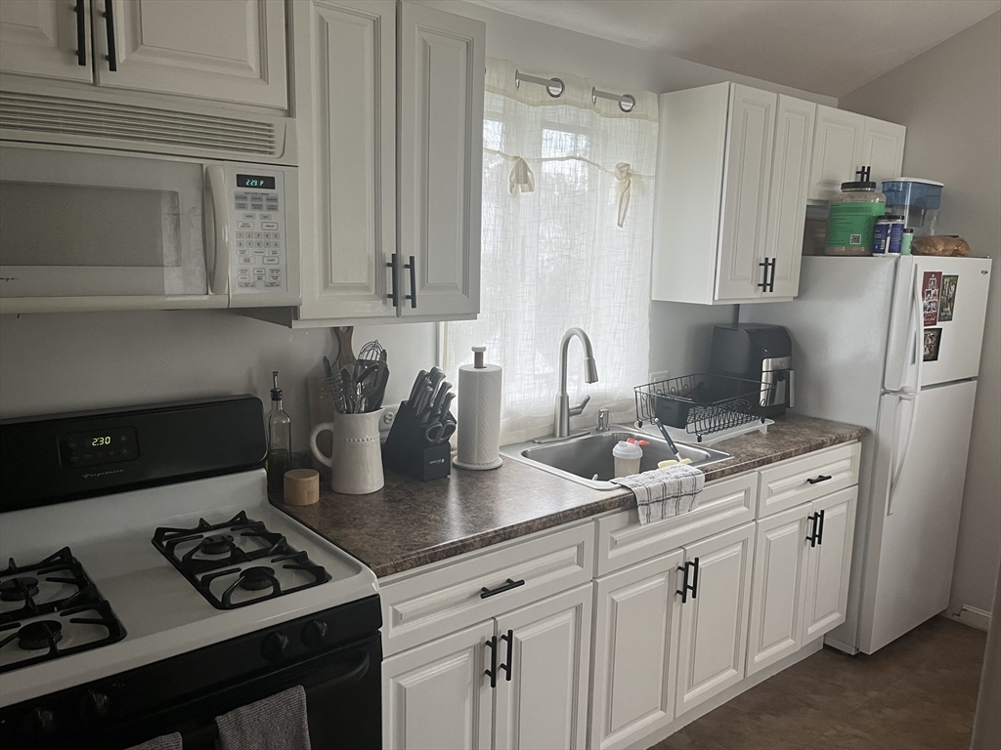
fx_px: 752
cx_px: 500
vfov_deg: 53.1
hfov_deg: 67.3
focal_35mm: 26
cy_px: 375
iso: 125
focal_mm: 5.1
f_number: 1.6
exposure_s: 1/60
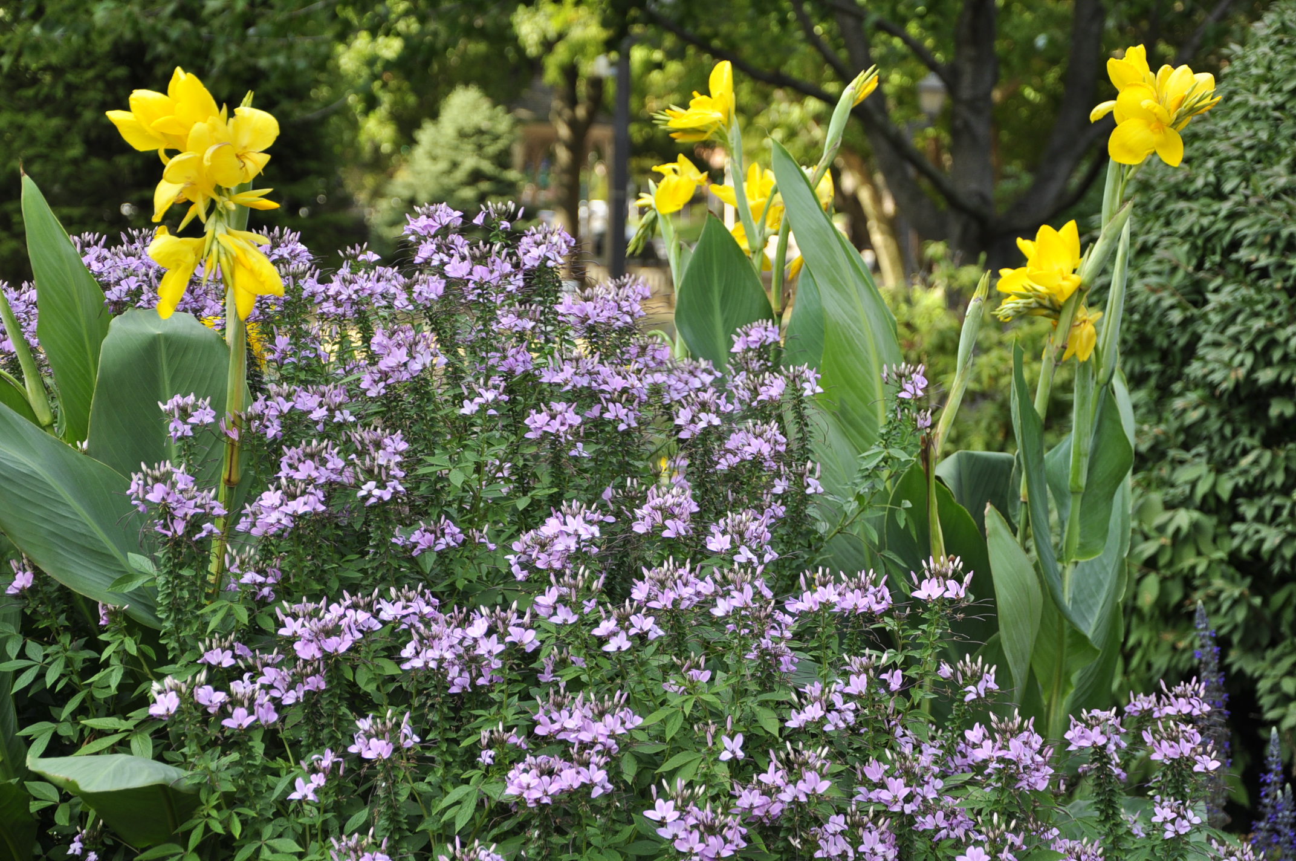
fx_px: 3560
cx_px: 648
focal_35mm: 99
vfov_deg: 13.8
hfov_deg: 20.6
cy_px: 430
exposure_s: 1/200
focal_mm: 66
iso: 200
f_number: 5.3
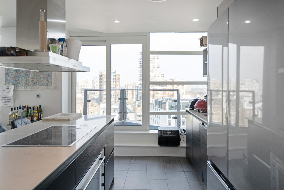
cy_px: 95
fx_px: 189
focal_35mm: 24
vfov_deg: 53.1
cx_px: 142
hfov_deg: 73.7
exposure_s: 1/125
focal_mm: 24
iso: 500
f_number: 4
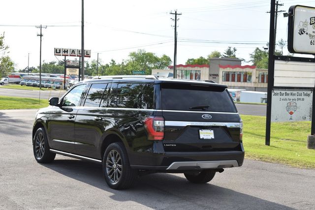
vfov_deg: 23.8
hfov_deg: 35.0
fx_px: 499
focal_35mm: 57
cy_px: 105
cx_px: 158
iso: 140
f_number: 8
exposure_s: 1/250
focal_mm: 38
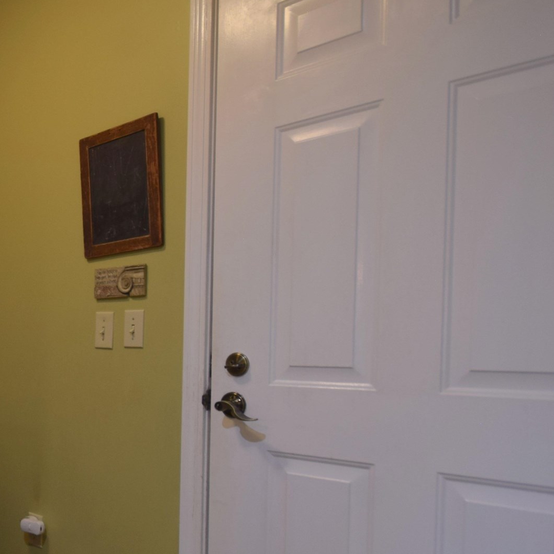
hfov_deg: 33.7
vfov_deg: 44.2
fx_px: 670
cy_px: 372
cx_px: -151
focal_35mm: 37
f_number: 7.1
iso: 200
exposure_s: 1/5
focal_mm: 10
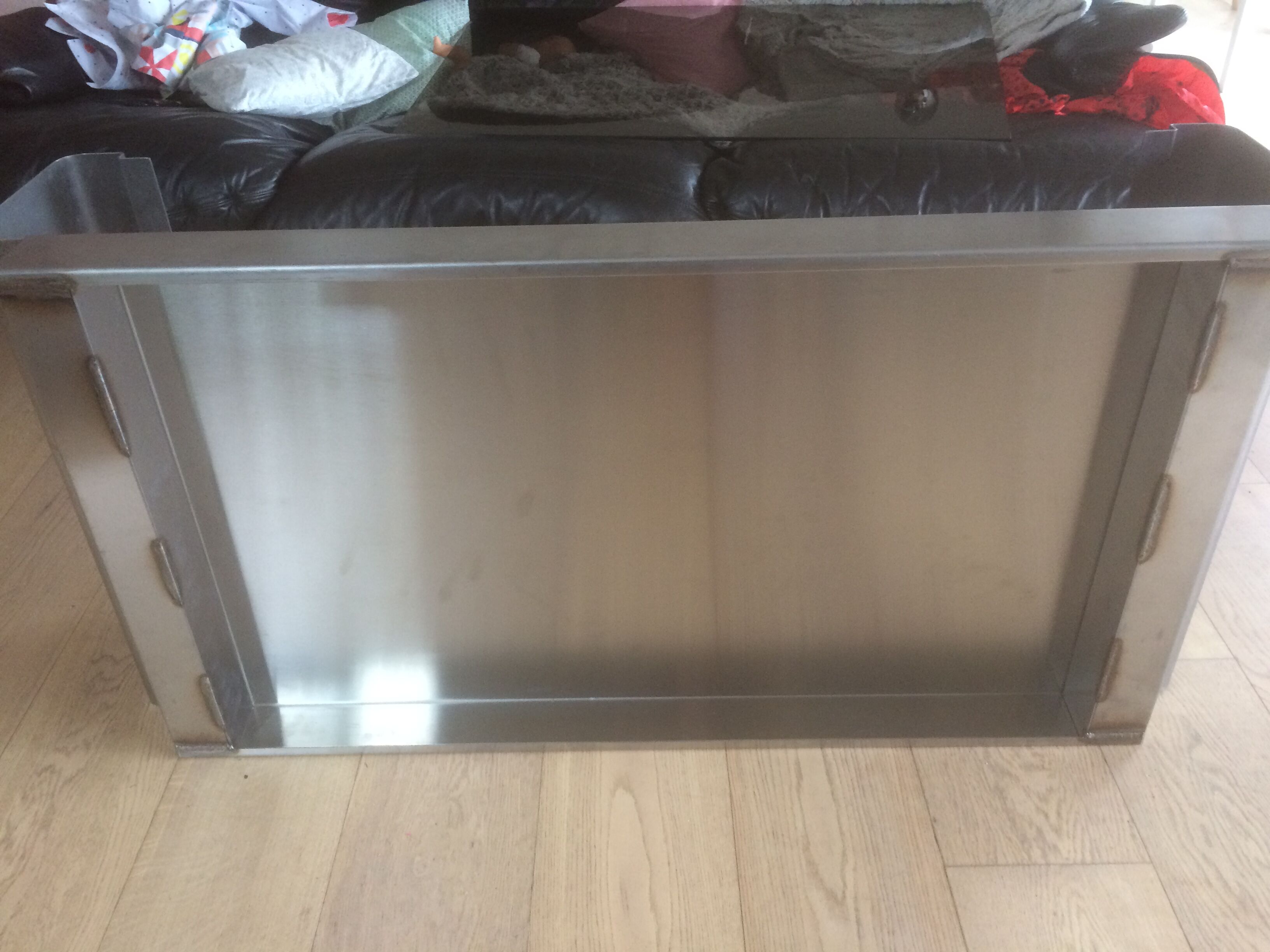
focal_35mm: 29
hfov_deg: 61.7
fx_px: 1064
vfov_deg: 48.2
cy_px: 476
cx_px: 635
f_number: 2.2
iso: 80
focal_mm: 4.15
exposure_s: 1/33
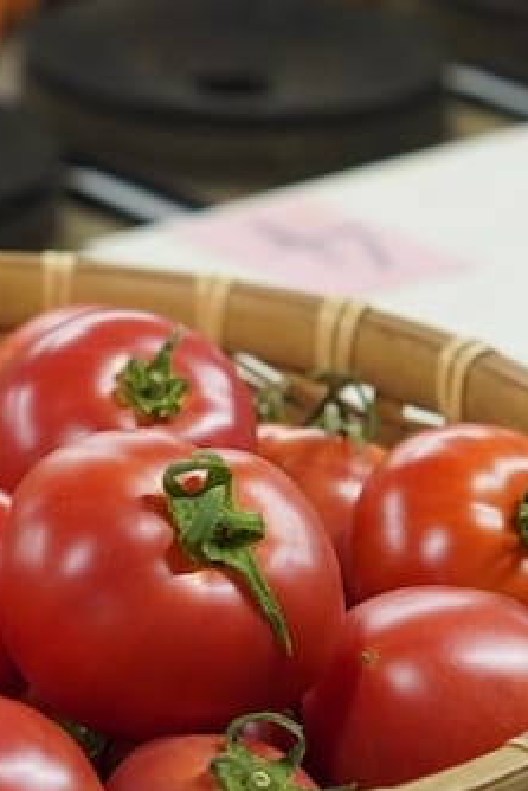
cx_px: -85
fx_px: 4637
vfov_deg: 9.6
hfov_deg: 6.5
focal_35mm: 211
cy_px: -114
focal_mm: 55
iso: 1600
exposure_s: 1/160
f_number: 4
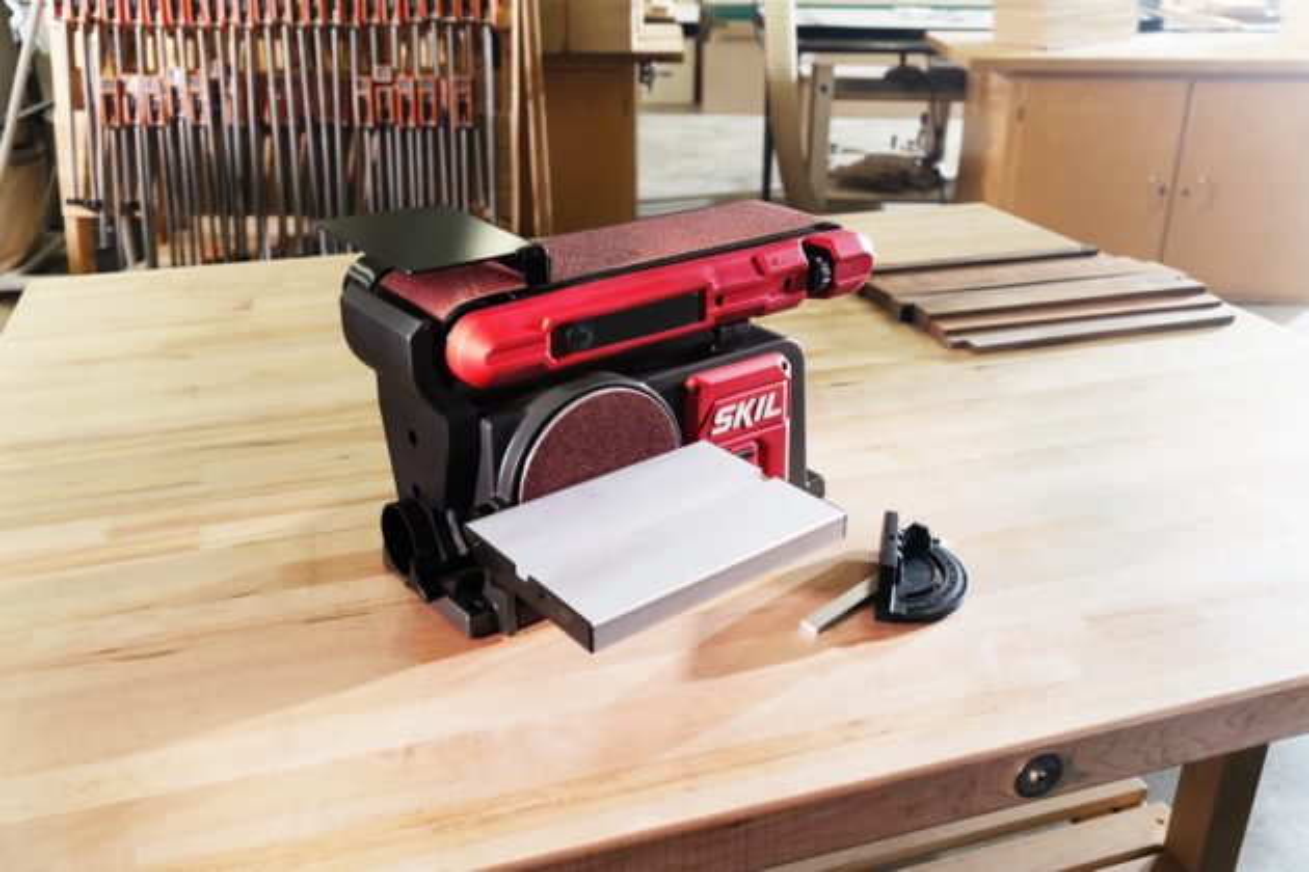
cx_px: 654
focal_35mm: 32
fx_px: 1163
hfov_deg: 58.7
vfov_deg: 41.1
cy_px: 436
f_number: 5
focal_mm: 32
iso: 800
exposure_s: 1/160
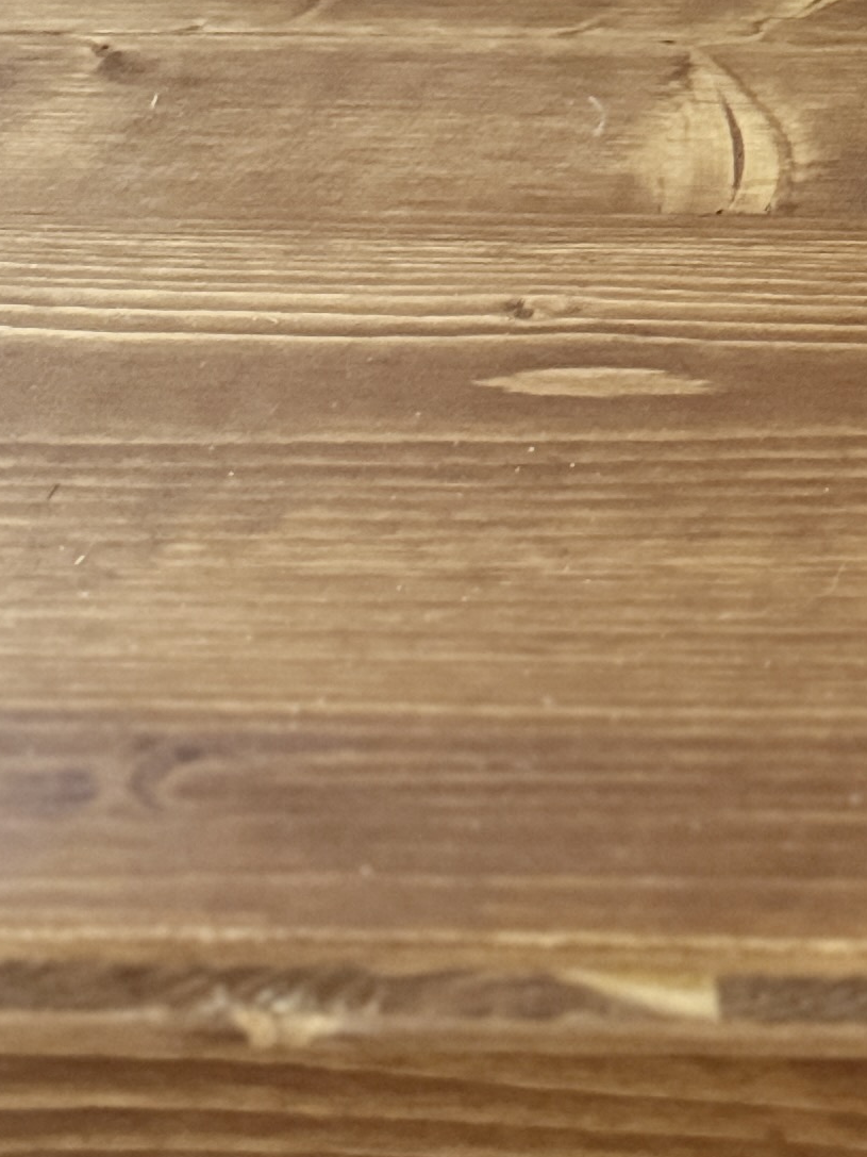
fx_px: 2973
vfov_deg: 20.5
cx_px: 1408
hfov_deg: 15.0
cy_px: -249
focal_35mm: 89
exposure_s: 1/32
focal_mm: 6.76
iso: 1000
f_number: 1.78
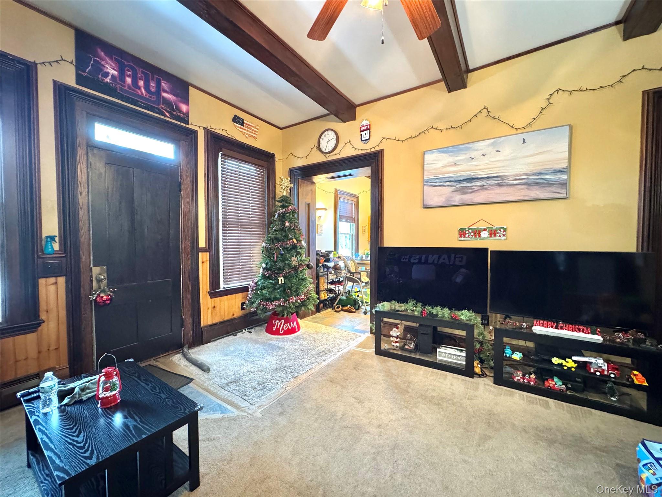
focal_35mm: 14
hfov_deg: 102.1
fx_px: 268
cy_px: 248
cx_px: 331
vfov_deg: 85.7
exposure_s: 1/40
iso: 1000
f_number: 2.2
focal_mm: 2.22
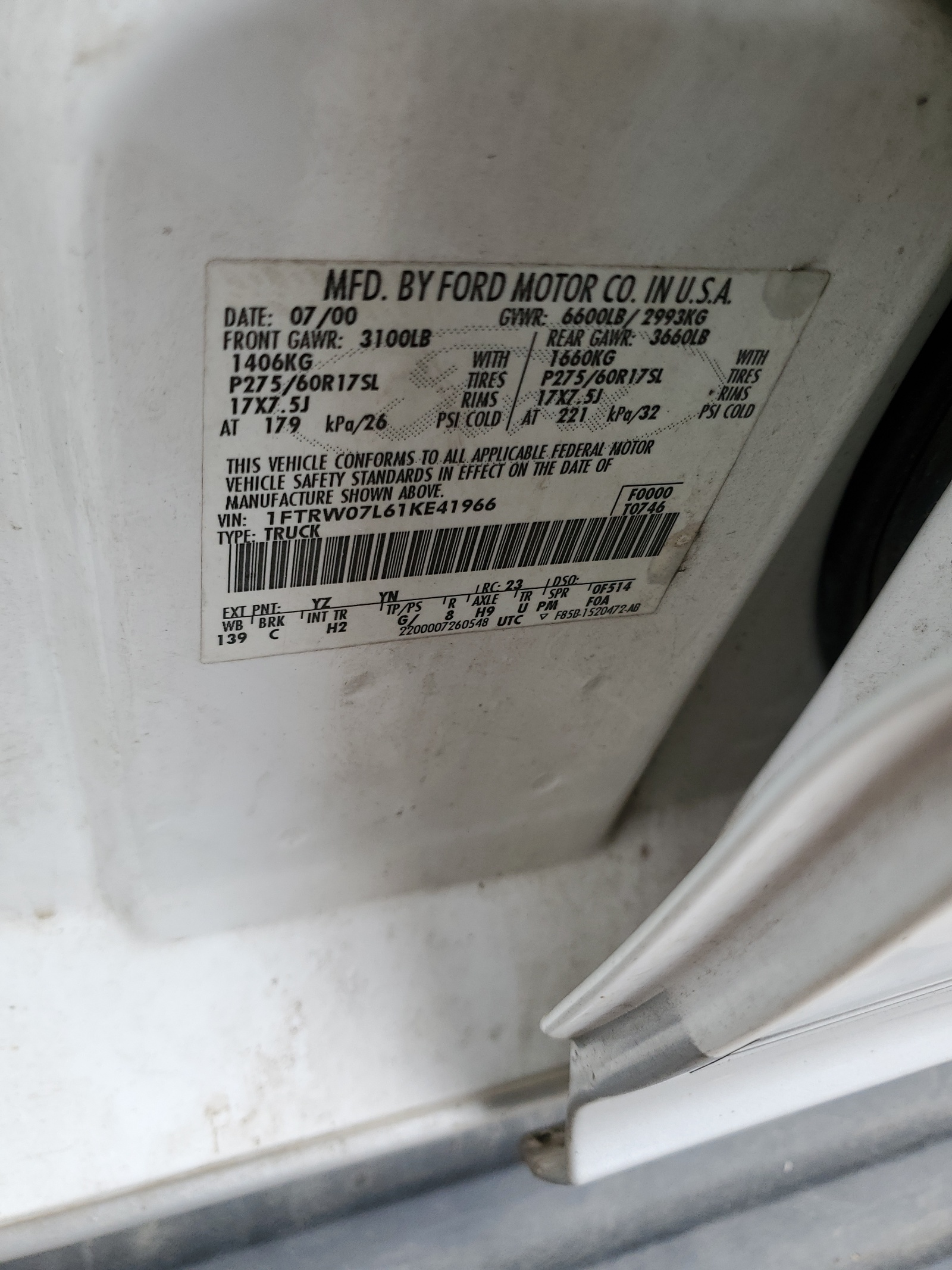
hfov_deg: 53.1
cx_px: 476
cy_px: 635
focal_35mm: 26
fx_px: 953
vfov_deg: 67.3
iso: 50
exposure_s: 1/270
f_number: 1.5
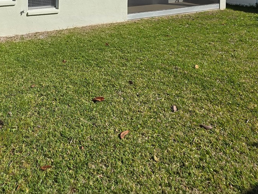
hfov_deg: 56.5
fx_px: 231
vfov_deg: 35.9
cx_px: 76
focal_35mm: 31
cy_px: -37
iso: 40
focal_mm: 2.2
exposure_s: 1/2897
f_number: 1.9
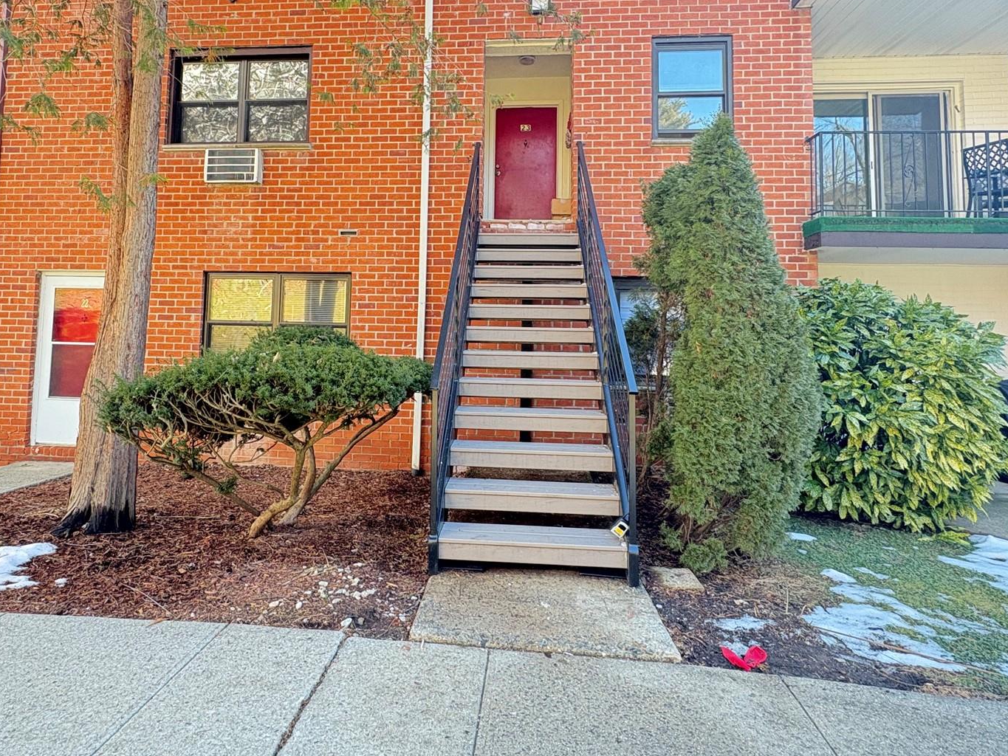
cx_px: 457
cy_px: 284
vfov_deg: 62.6
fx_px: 612
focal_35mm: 21
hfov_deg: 78.8
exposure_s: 1/99
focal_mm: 2.22
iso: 160
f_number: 2.2
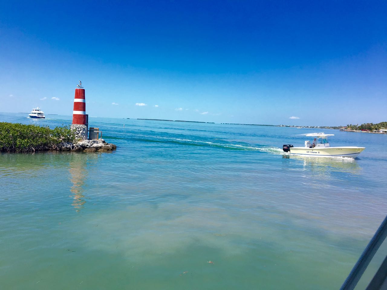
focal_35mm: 29
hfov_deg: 61.7
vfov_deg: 48.2
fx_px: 324
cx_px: 194
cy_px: 145
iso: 25
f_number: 2.2
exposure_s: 1/2198
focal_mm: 4.15
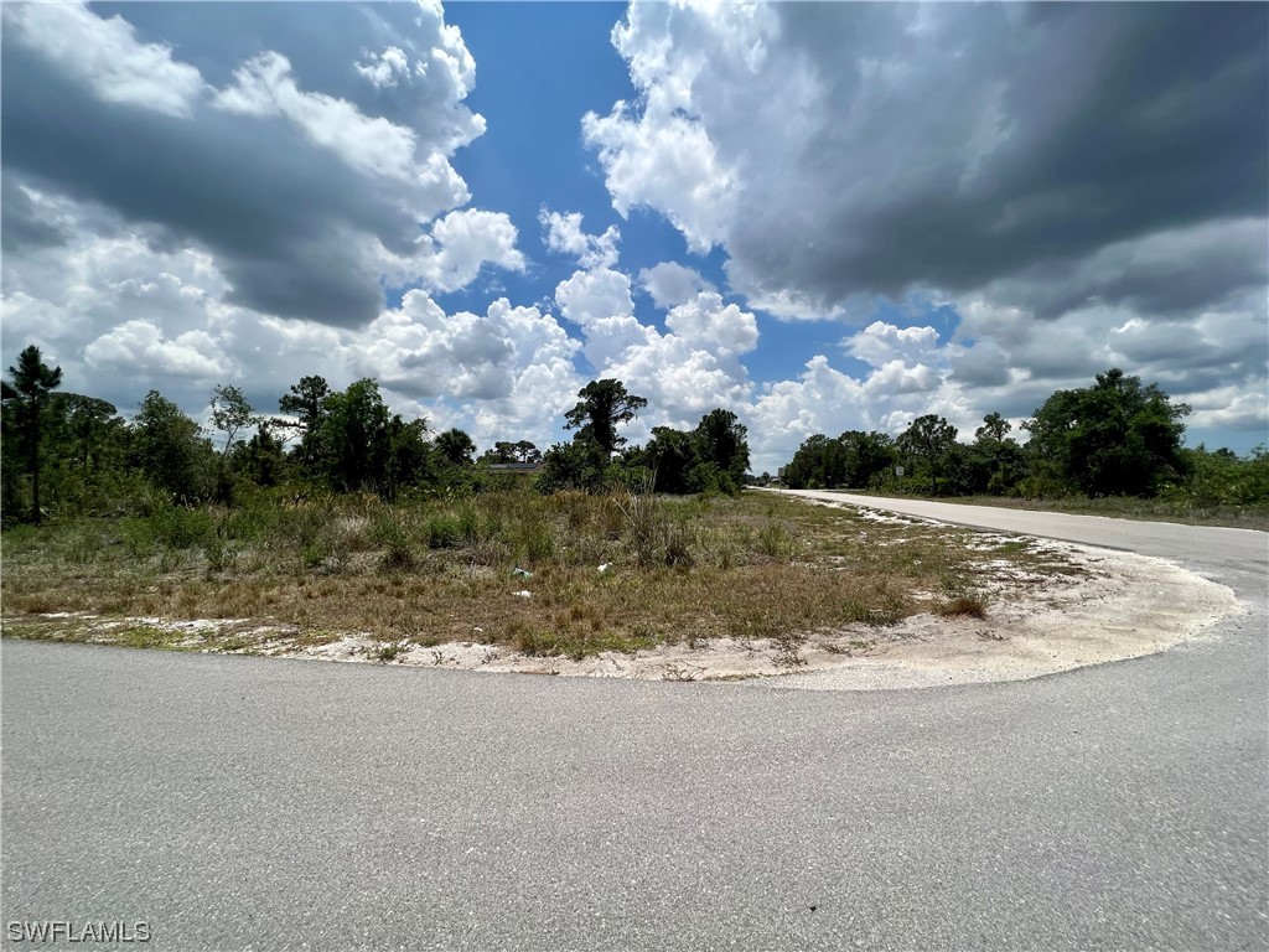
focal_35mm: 13
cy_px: 476
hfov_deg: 106.2
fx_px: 477
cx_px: 634
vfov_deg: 89.9
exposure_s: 1/3774
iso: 32
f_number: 1.8
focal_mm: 1.57
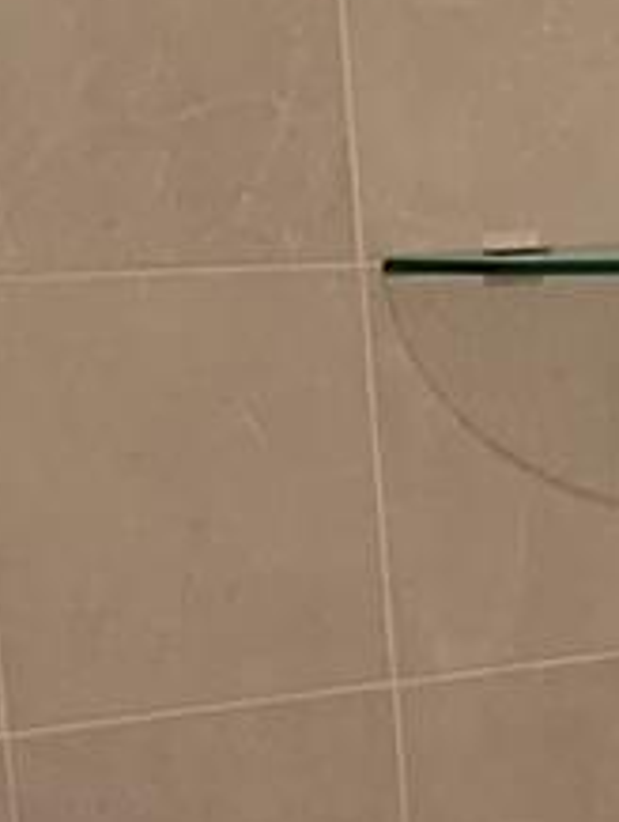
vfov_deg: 13.5
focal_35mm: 143
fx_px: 3403
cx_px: 1185
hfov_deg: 9.8
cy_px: 935
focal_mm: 4.25
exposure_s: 1/60
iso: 160
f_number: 1.8
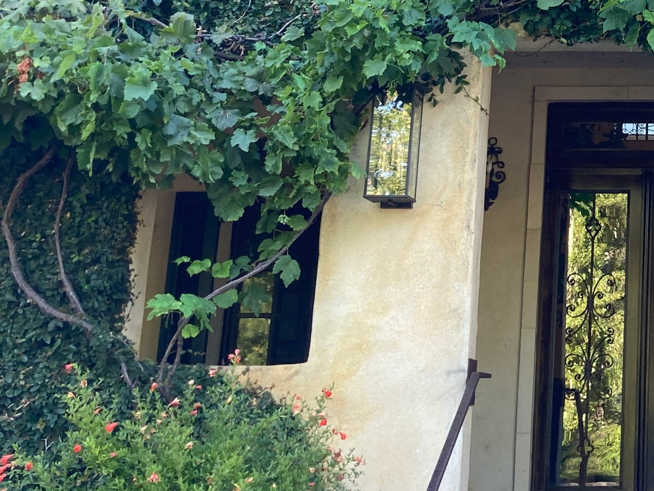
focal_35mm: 77
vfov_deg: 18.3
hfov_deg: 23.6
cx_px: 738
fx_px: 1455
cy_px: -80
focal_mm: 3.99
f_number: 1.8
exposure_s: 1/121
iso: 25
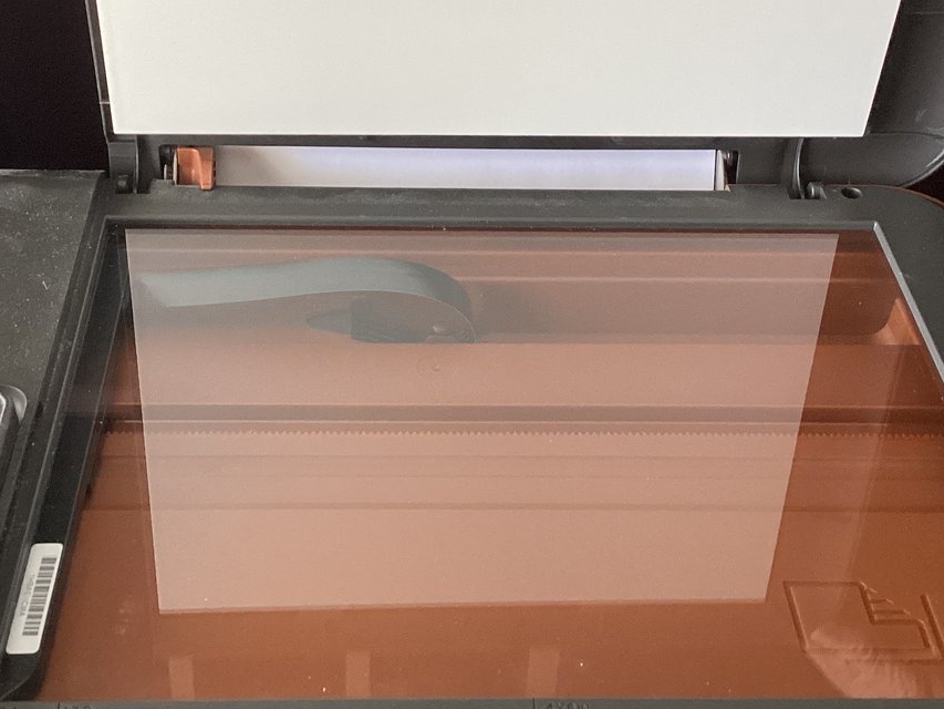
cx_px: 422
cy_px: 223
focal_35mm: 55
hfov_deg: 34.9
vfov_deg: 26.4
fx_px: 1500
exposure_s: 1/60
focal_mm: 3.3
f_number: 2.4
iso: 125
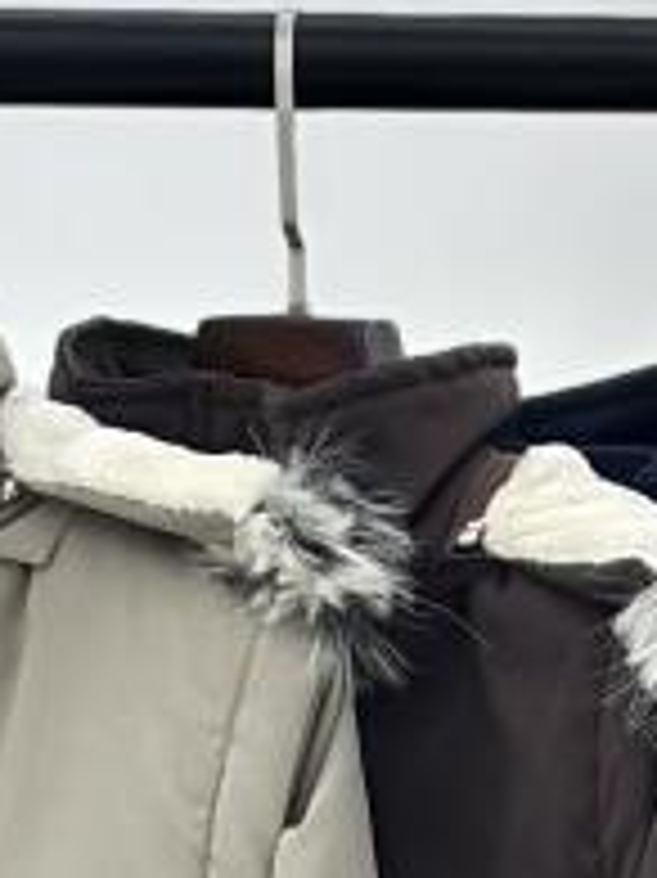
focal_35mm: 296
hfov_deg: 5.0
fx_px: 7499
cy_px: 1580
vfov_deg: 6.5
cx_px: 603
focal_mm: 6.86
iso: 80
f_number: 1.78
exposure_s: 1/724
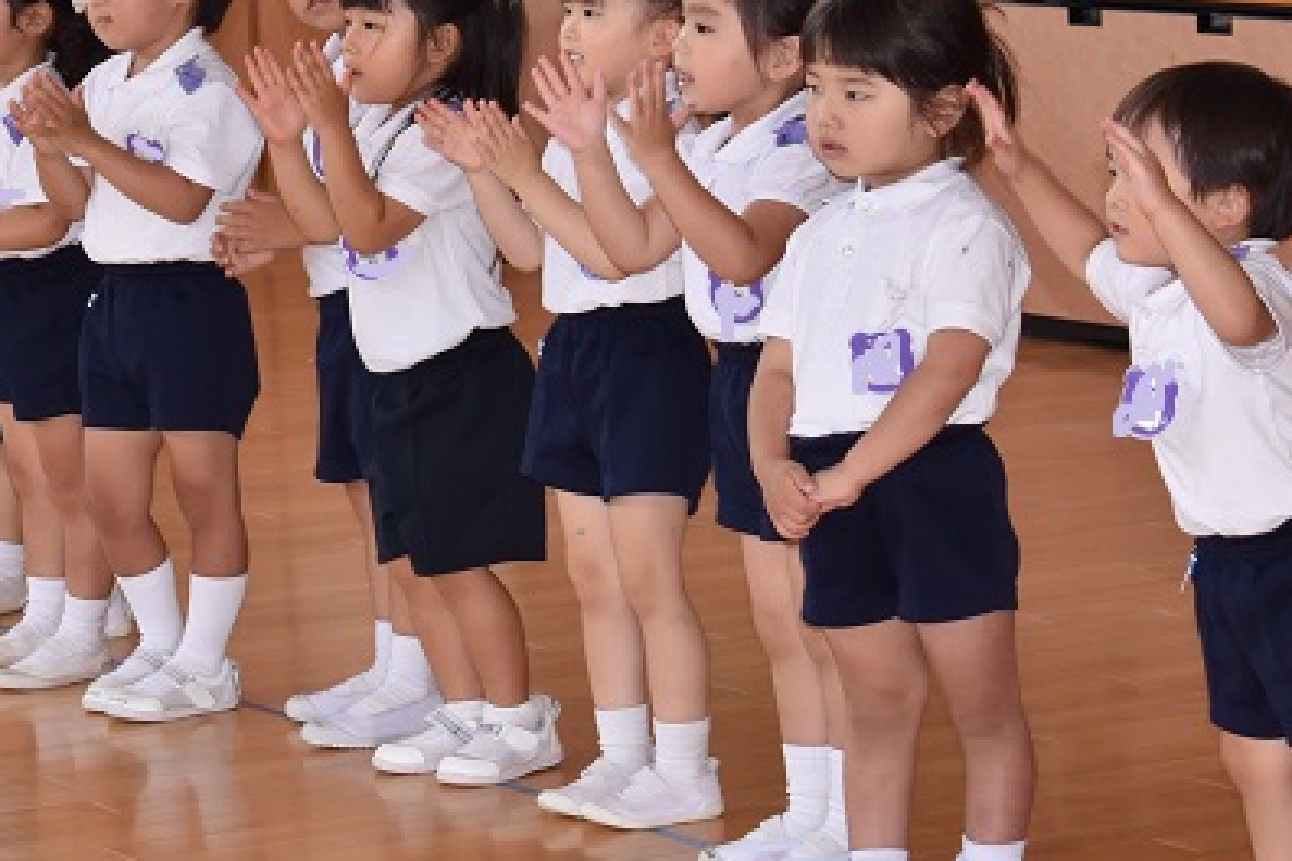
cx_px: 10
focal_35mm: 179
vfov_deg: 7.6
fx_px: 6427
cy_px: 8
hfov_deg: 11.4
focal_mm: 55
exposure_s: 1/125
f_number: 5.6
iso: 560
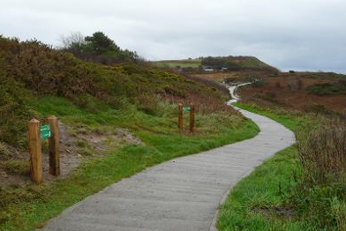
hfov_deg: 54.4
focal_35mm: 35
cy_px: 116
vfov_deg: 37.9
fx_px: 337
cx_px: 171
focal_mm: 5.4
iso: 100
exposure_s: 1/100
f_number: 2.8
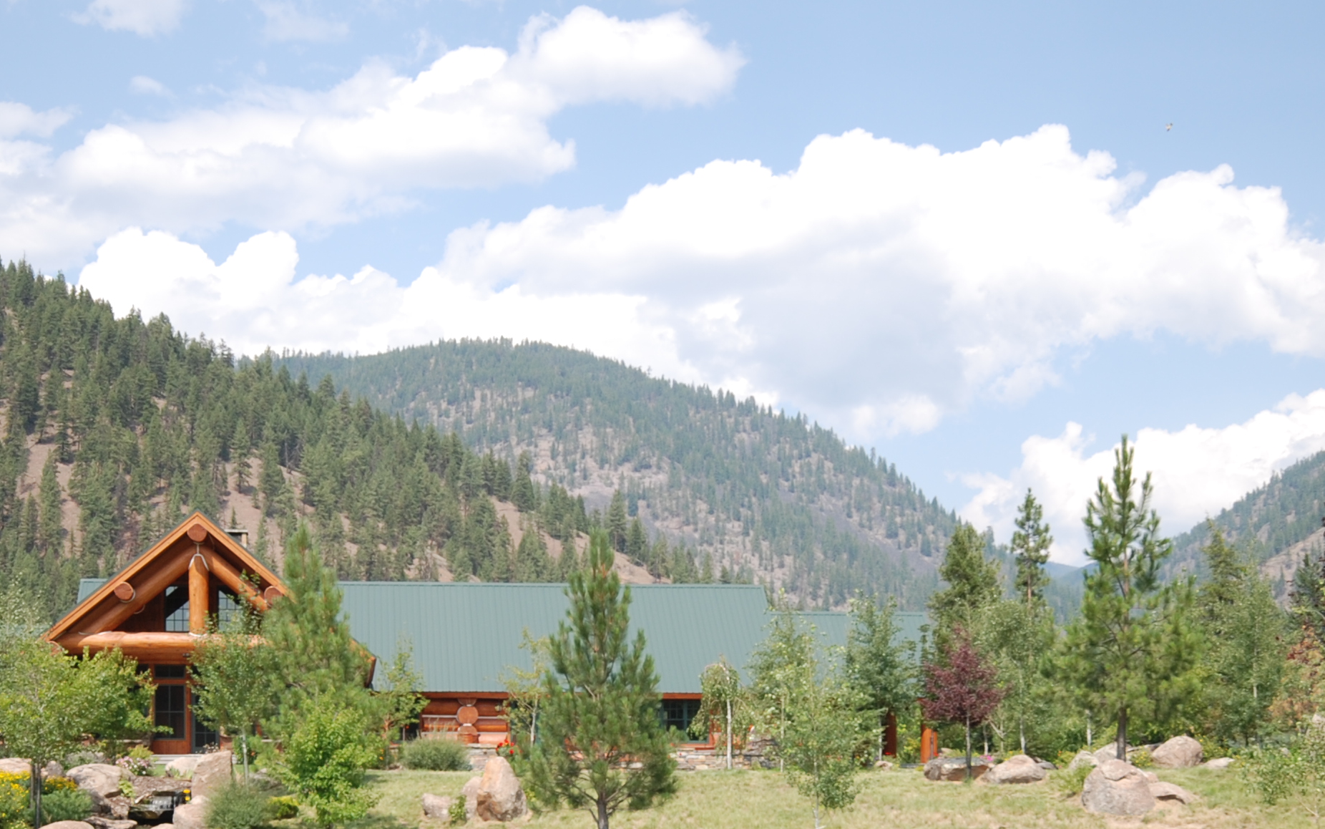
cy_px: 756
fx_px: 2311
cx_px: 660
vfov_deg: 19.9
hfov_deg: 32.0
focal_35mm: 64
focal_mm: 20
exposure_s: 1/160
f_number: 6.3
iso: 100
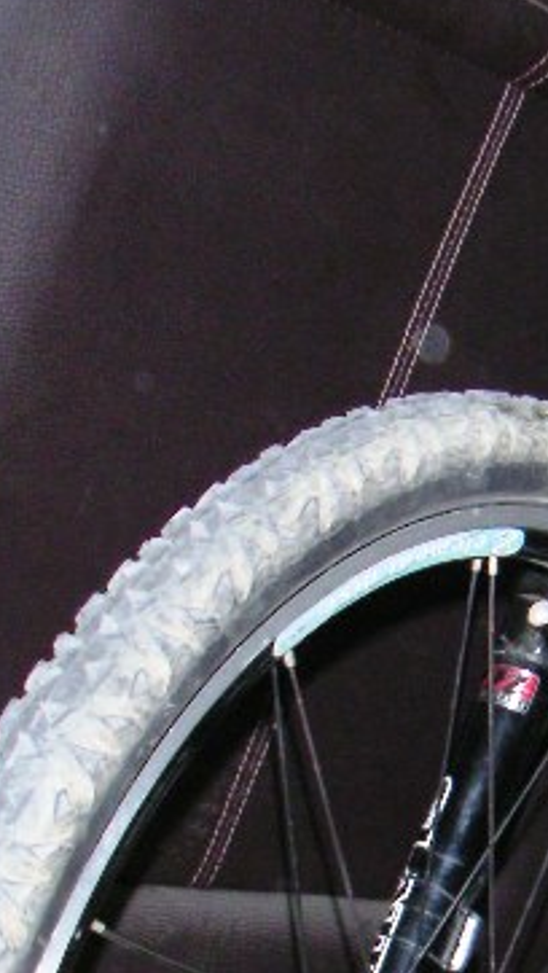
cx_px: 688
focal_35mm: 89
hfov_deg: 13.2
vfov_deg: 23.4
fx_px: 2296
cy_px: 847
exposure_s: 1/45
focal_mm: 4.8
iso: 200
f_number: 2.8
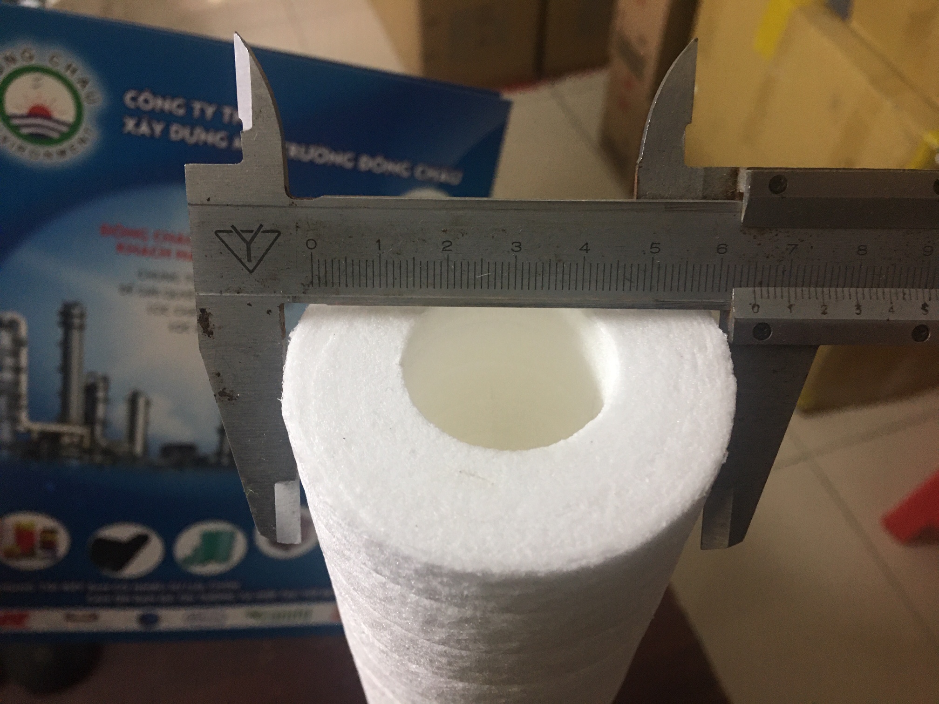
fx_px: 787
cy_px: 352
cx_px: 470
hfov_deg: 61.7
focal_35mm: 29
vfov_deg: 48.2
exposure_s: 1/15
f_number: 2.2
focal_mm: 4.15
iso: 64
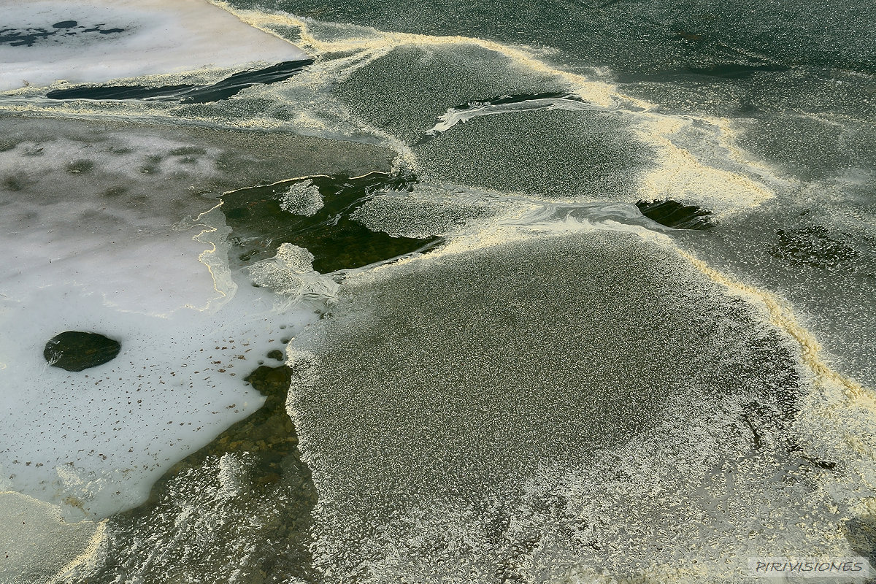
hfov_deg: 53.1
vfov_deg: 36.9
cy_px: 292
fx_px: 876
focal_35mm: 36
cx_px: 438
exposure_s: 1/80
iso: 100
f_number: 11
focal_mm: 24
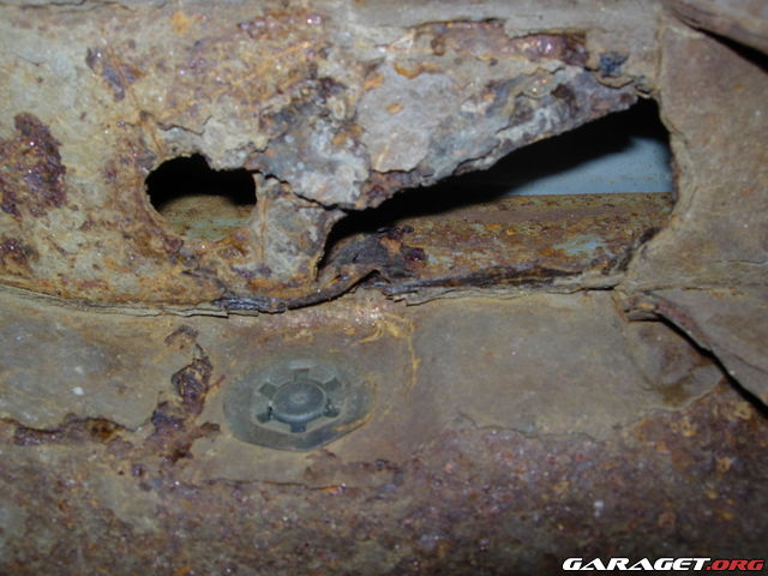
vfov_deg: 37.7
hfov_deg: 49.0
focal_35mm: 38
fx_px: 843
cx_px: 384
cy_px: 288
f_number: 4.8
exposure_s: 1/64
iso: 79
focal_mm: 7.8
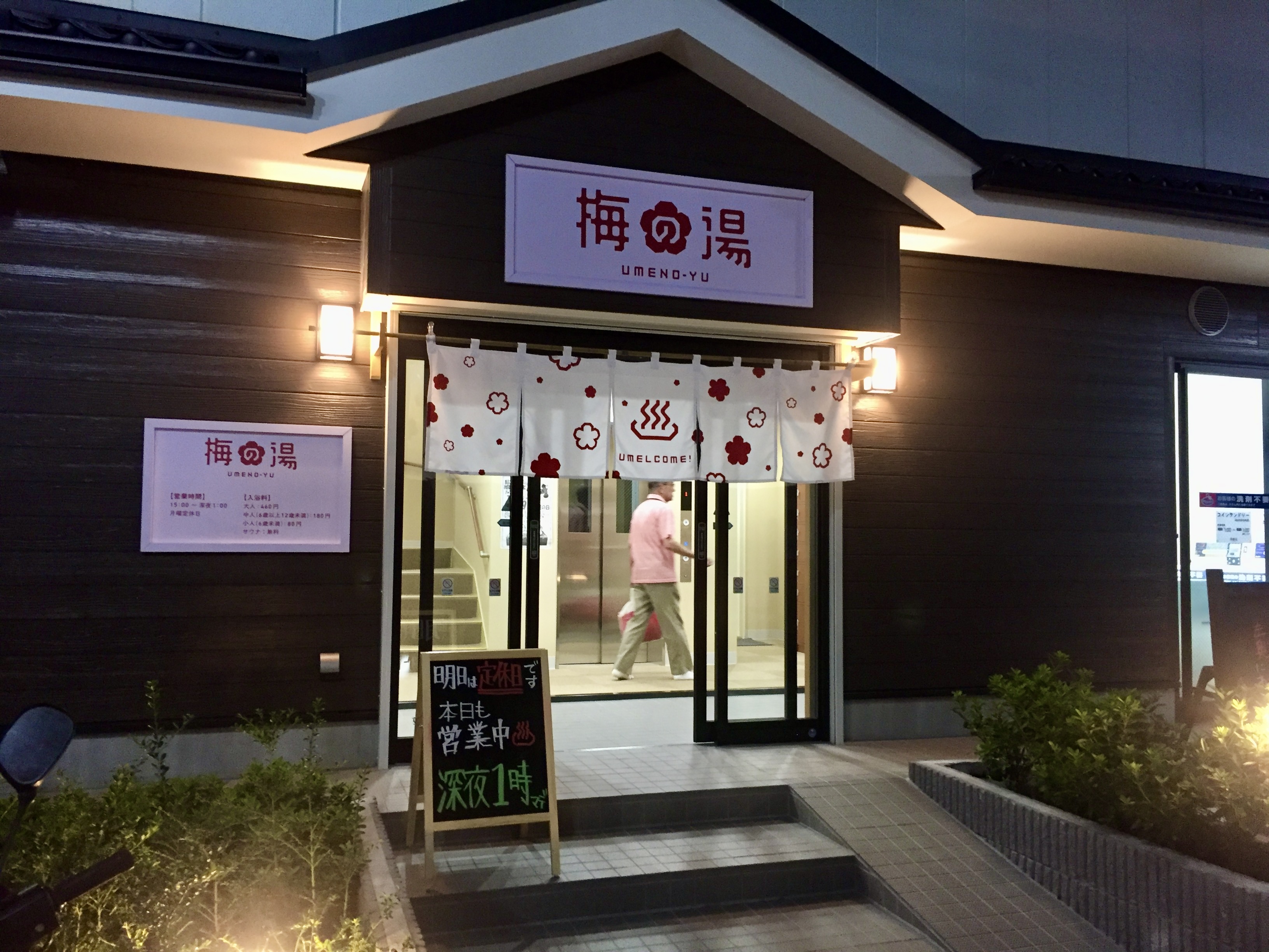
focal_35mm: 29
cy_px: 476
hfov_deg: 61.7
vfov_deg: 48.2
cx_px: 634
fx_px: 1063
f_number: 2.2
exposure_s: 1/20
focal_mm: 4.15
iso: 250
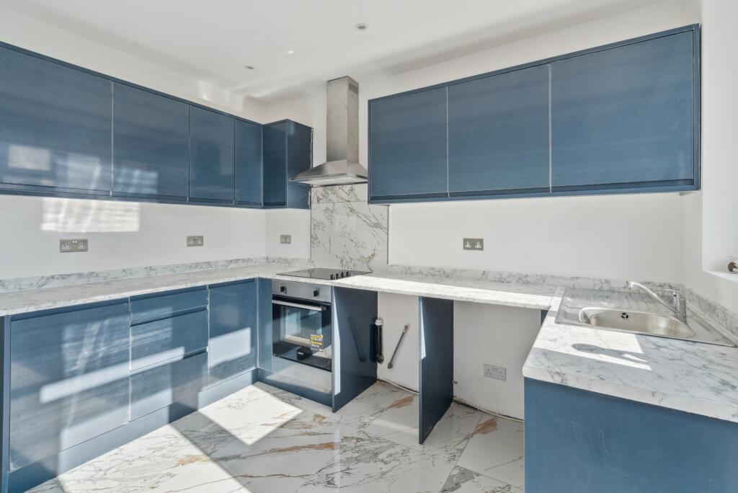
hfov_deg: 96.7
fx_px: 328
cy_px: 246
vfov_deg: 73.8
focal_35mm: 16
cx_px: 369
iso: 640
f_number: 11
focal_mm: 16
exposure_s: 1/160
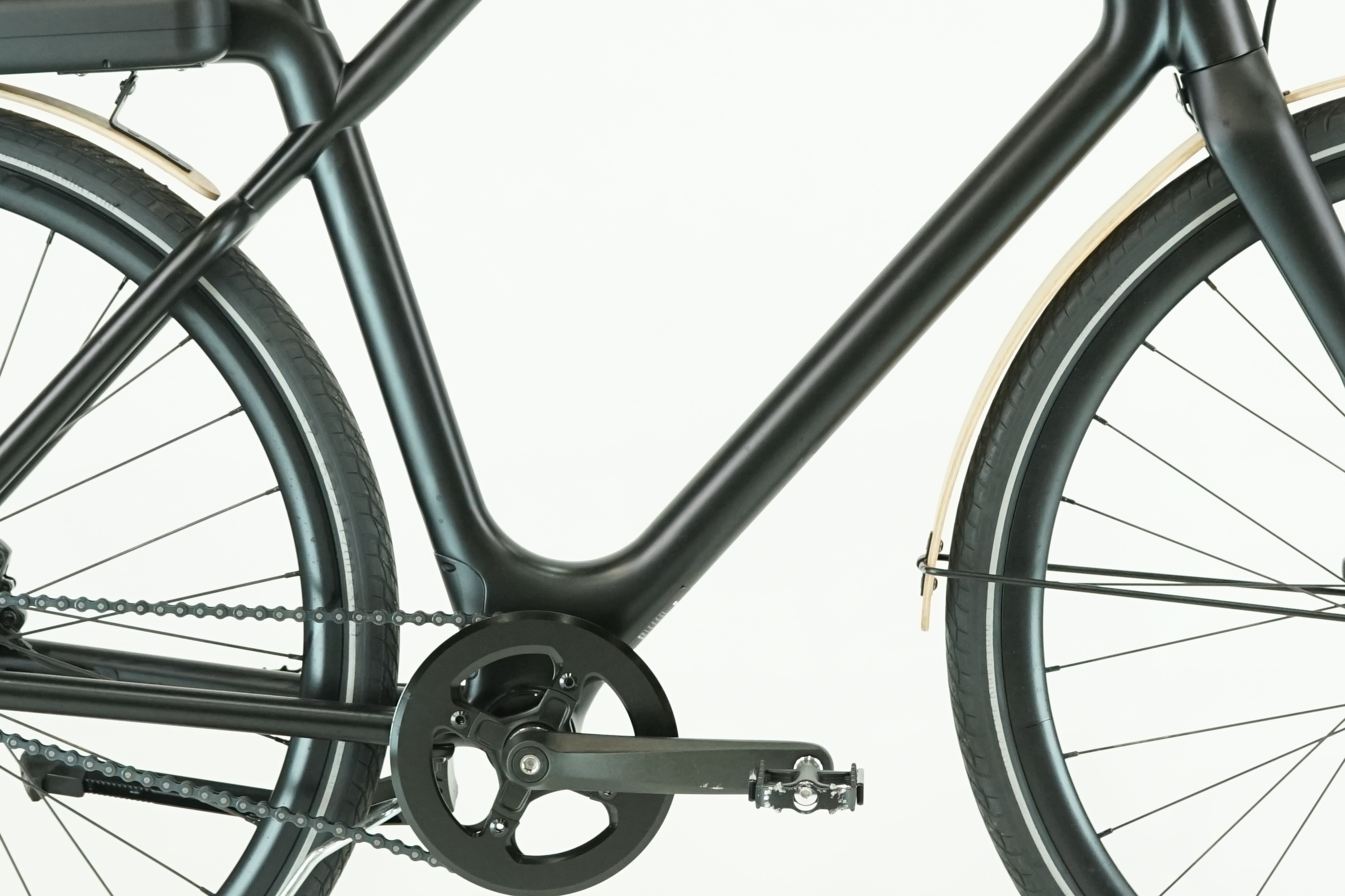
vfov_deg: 11.1
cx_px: 695
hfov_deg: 16.7
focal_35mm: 123
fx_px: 4595
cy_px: 317
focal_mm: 58
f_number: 5
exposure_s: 1/200
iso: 1600
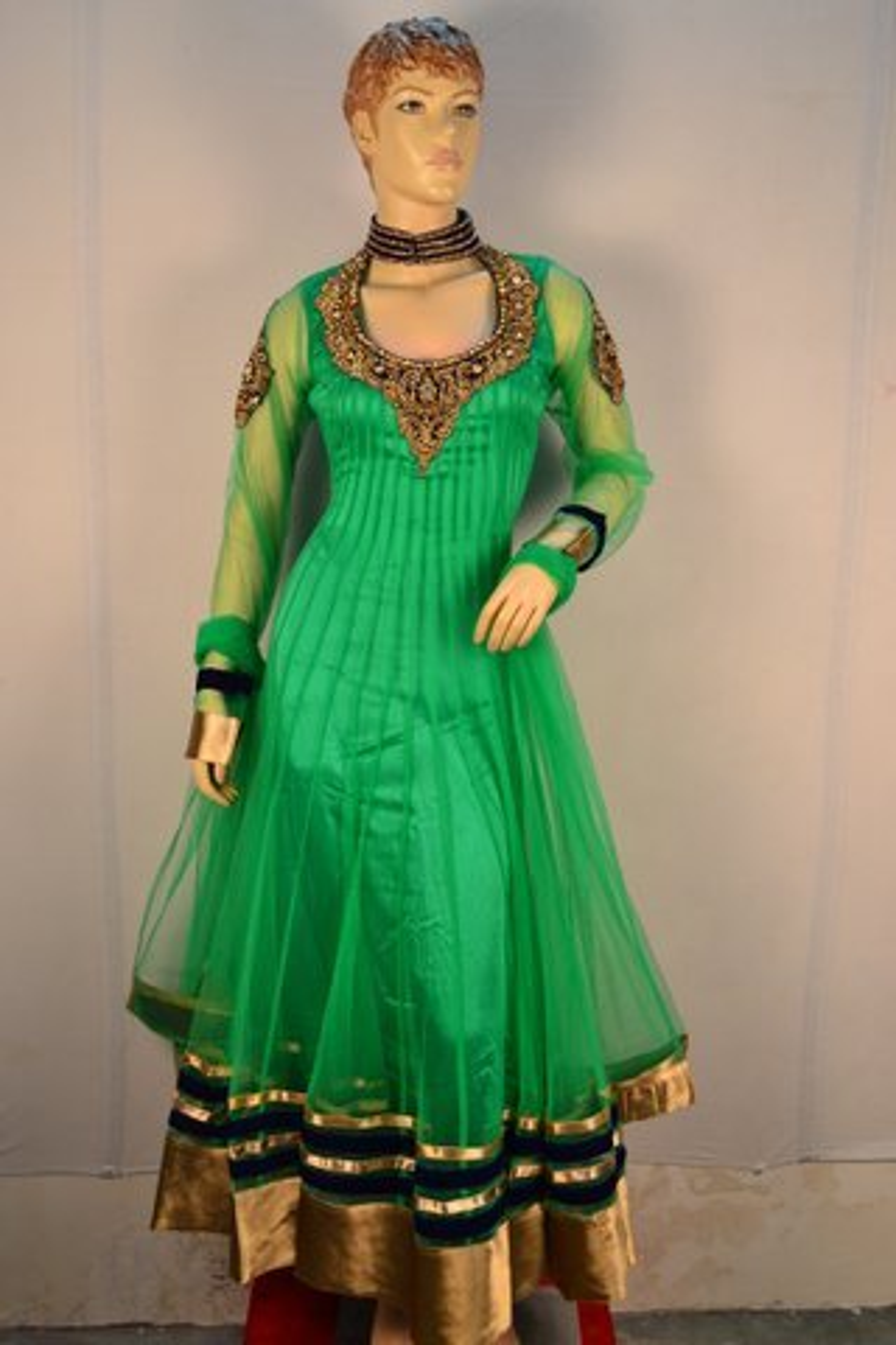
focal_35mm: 36
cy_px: 672
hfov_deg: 36.9
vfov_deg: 53.1
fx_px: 1344
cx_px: 448
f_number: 6.3
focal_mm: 24
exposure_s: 1/15
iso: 800
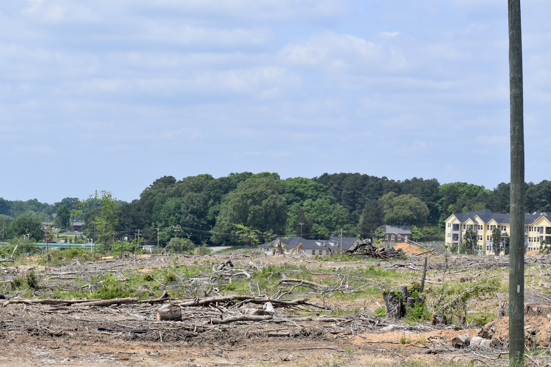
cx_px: 252
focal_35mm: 115
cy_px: 179
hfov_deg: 17.8
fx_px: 1760
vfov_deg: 11.9
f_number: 7.1
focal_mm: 70
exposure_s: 1/800
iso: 200
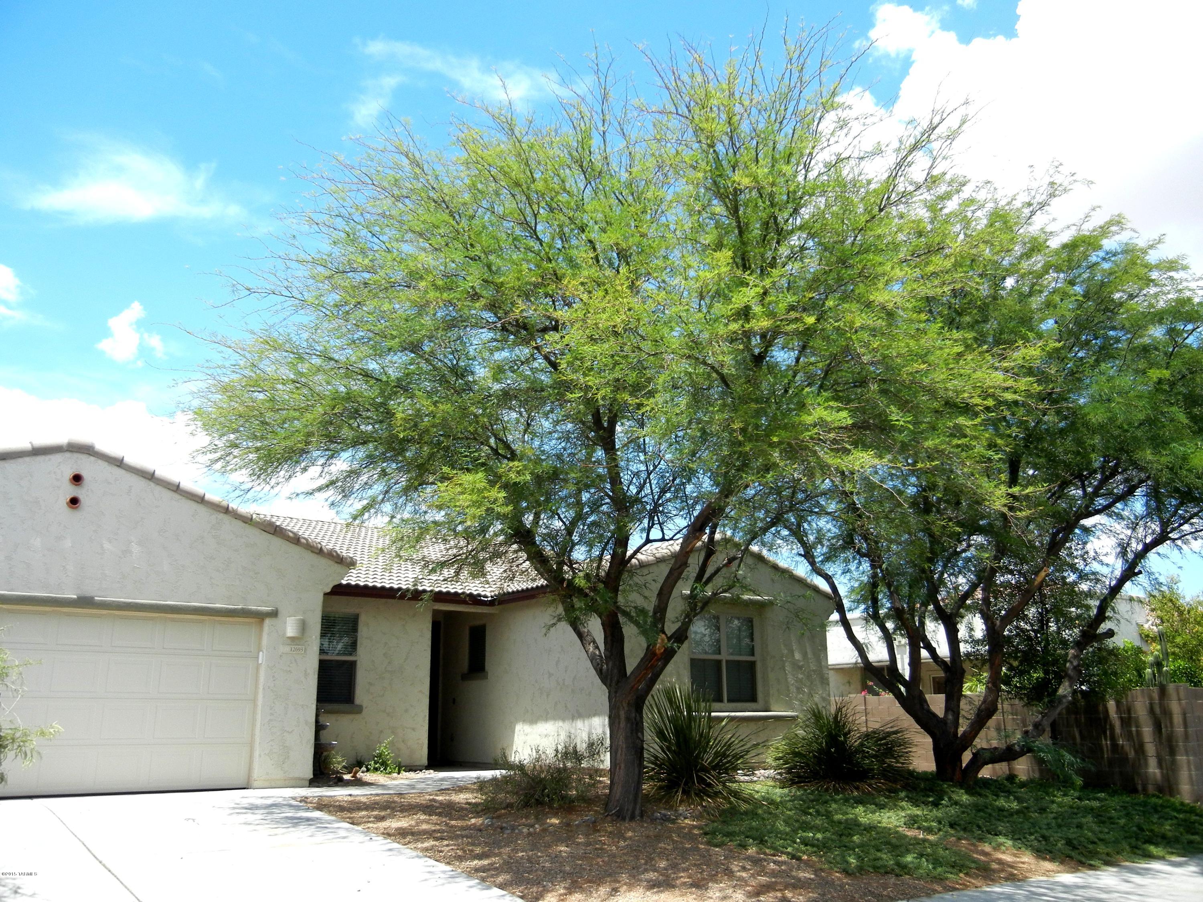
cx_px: 602
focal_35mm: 30
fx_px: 1043
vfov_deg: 46.8
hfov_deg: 60.0
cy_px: 451
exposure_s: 1/277
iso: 160
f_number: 7
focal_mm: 5.4
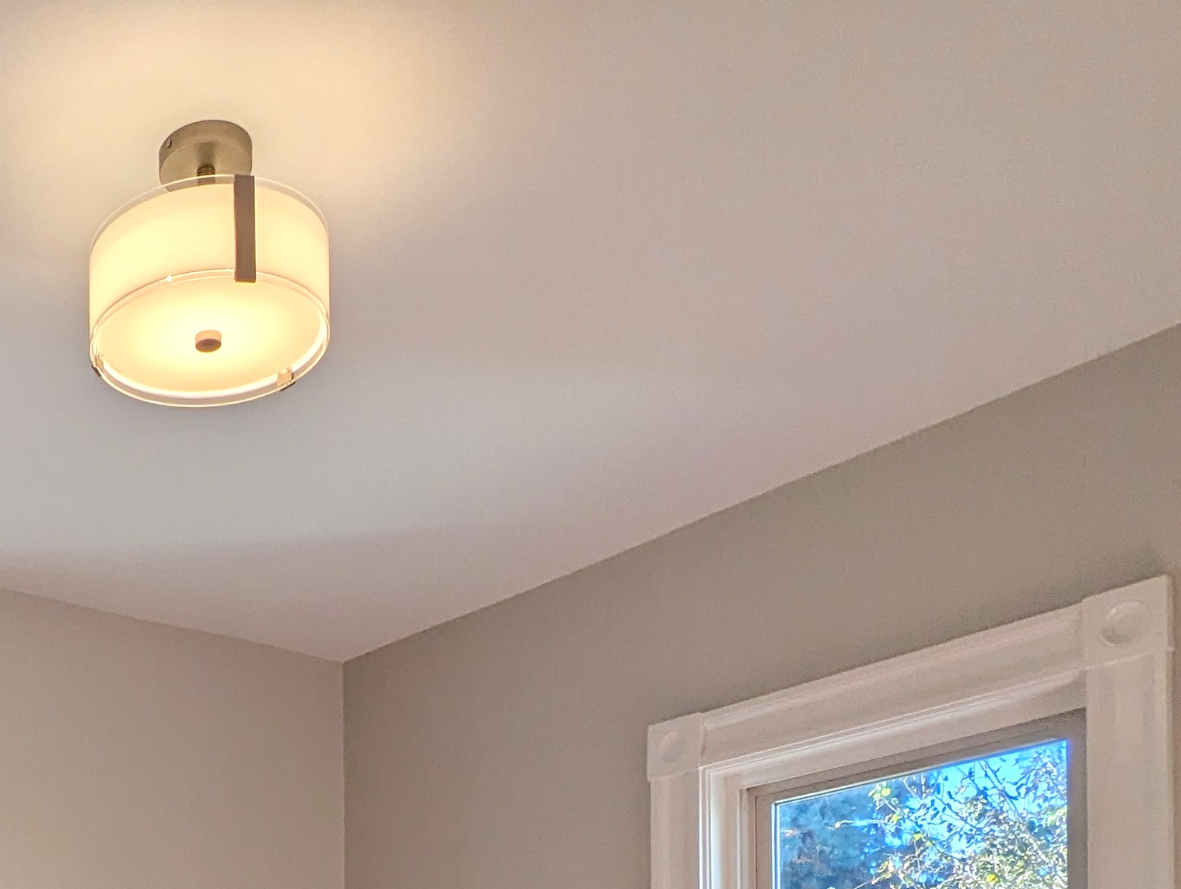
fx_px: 1469
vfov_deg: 27.4
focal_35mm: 43
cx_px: 26
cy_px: 1193
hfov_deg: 39.2
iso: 51
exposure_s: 1/314
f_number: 2.2
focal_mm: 2.35
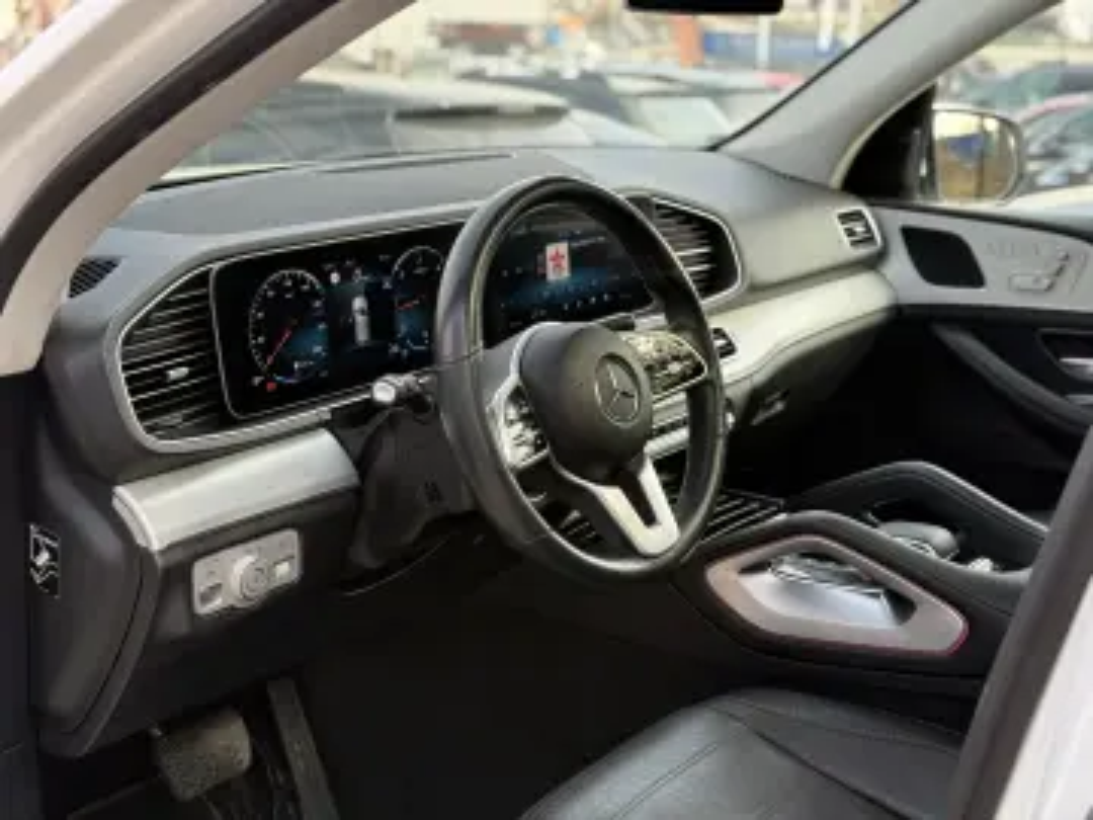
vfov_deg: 30.3
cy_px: 410
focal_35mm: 48
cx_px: 546
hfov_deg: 39.7
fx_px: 1516
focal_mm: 6.76
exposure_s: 1/314
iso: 100
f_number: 1.78
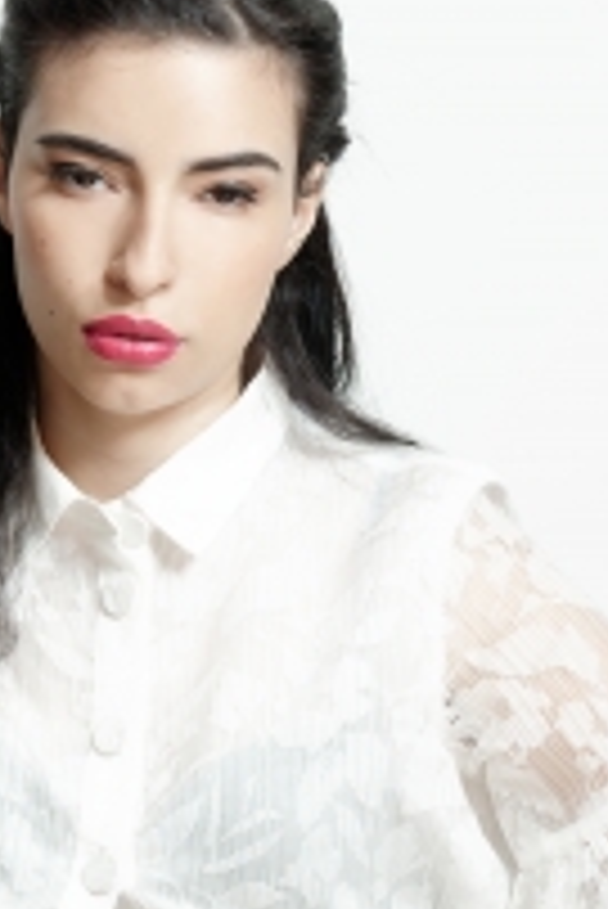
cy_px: 954
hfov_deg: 6.8
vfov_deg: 10.1
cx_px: 104
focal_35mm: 202
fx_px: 5108
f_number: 8
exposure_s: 1/125
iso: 100
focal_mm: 85
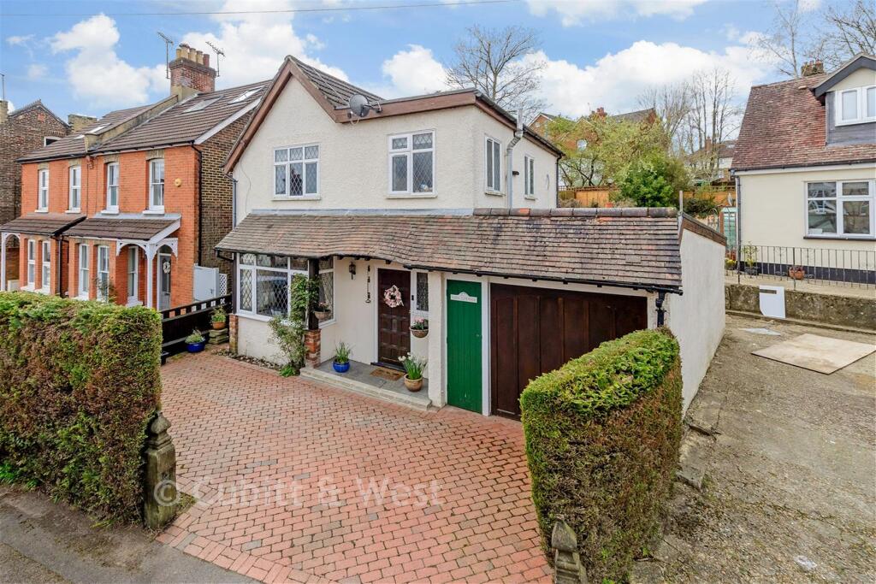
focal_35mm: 14
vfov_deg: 81.2
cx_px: 438
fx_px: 341
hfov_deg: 104.2
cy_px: 292
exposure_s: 1/500
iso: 400
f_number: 8
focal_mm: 14
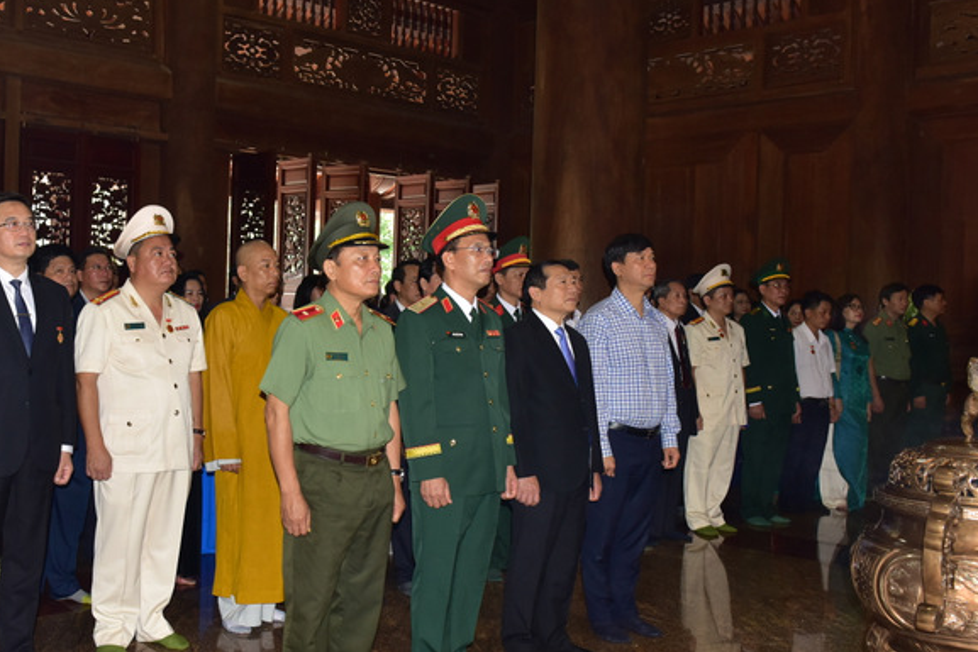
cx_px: 331
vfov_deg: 31.2
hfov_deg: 44.8
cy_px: 320
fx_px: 1168
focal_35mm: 43
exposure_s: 1/80
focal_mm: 31
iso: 1250
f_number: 5.6
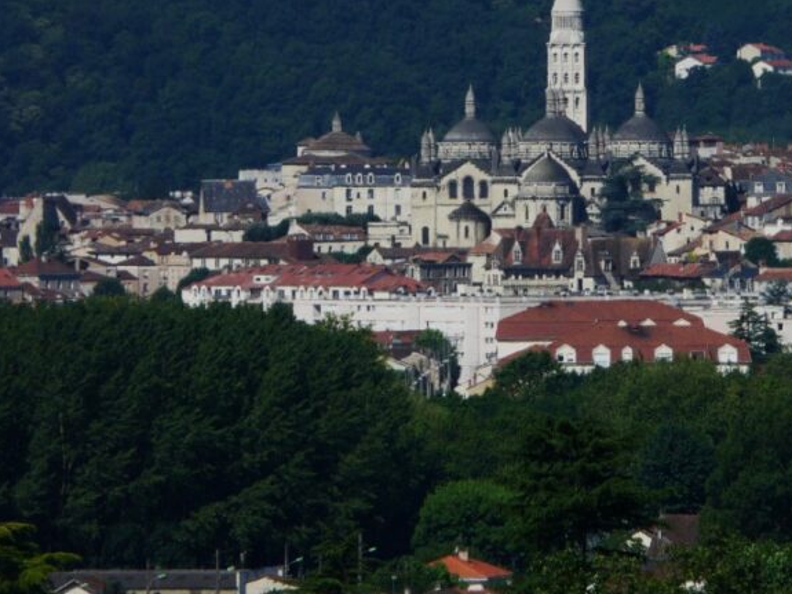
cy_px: 204
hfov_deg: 2.5
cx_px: 601
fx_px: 18254
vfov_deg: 1.9
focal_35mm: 798
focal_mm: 82.8
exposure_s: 1/500
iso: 100
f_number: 6.3
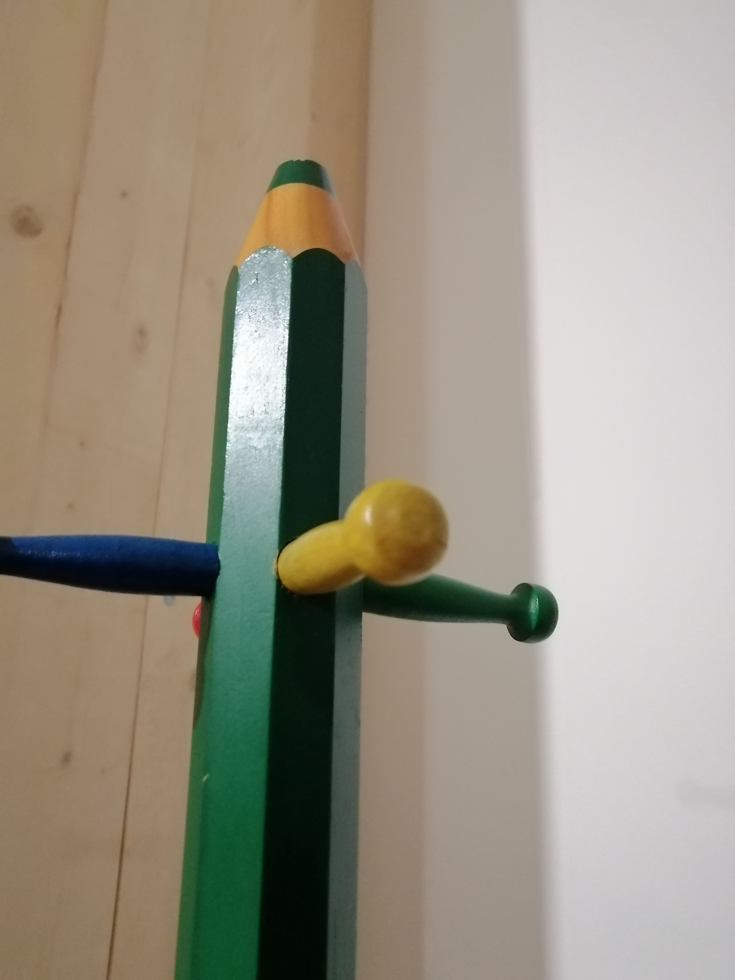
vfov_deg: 67.3
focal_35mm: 26
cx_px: 368
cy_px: 490
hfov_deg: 53.1
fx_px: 736
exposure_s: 1/20
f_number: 1.8
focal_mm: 3.95
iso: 800
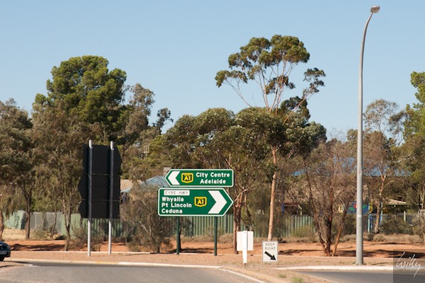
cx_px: 212
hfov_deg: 17.1
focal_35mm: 120
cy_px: 142
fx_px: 1417
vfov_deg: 11.4
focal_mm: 80
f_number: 11
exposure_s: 1/500
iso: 320
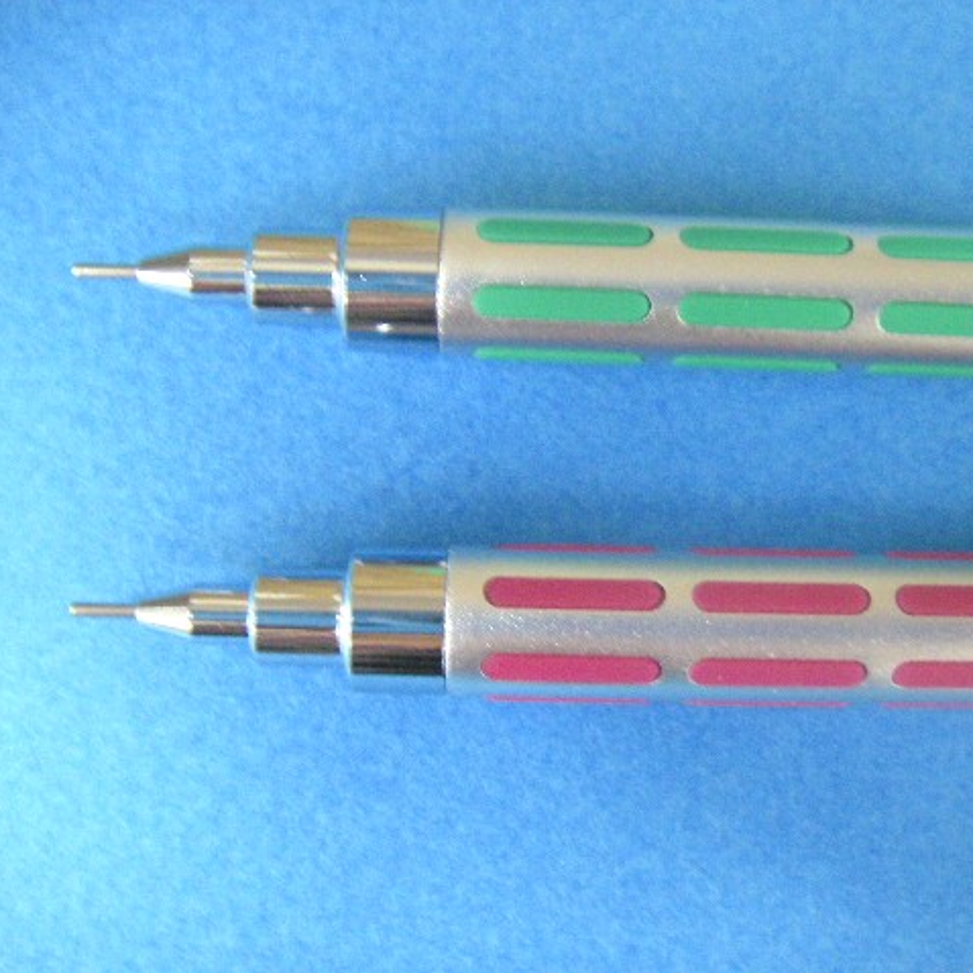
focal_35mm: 45
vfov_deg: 37.6
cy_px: 486
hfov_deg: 37.4
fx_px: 1431
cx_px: 578
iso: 400
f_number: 3.3
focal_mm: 6.3
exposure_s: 1/13
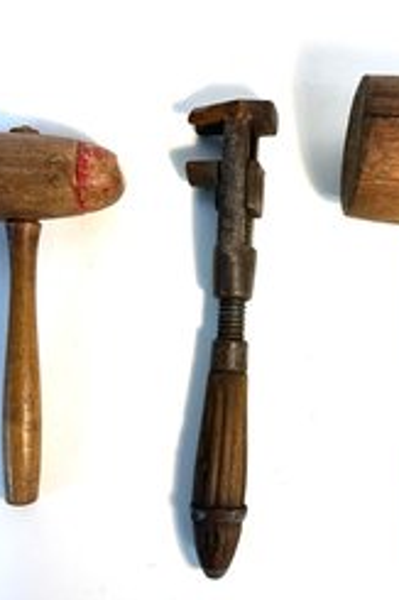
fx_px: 583
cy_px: 290
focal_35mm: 35
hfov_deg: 37.4
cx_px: 263
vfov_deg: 54.5
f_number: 1.78
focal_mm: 6.86
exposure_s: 1/120
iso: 125
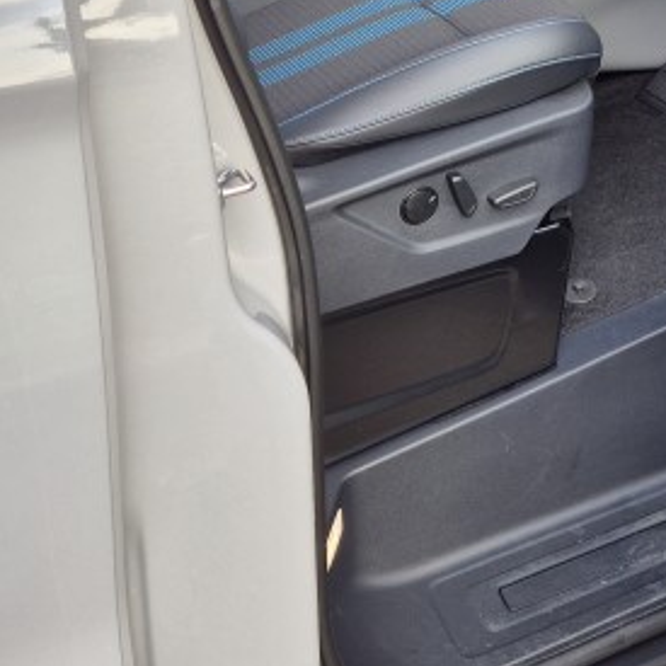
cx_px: 625
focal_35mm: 74
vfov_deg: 22.2
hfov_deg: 22.7
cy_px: -53
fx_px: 1611
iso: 25
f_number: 1.8
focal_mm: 5.4
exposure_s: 1/499
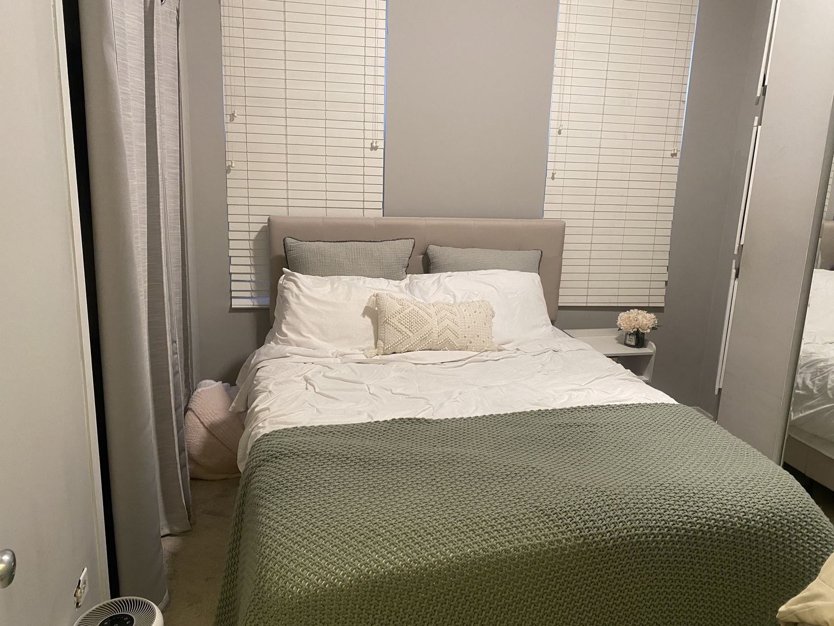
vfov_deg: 53.1
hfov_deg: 67.3
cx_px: 417
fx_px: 626
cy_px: 313
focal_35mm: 26
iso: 250
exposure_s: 1/60
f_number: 1.8
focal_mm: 4.25
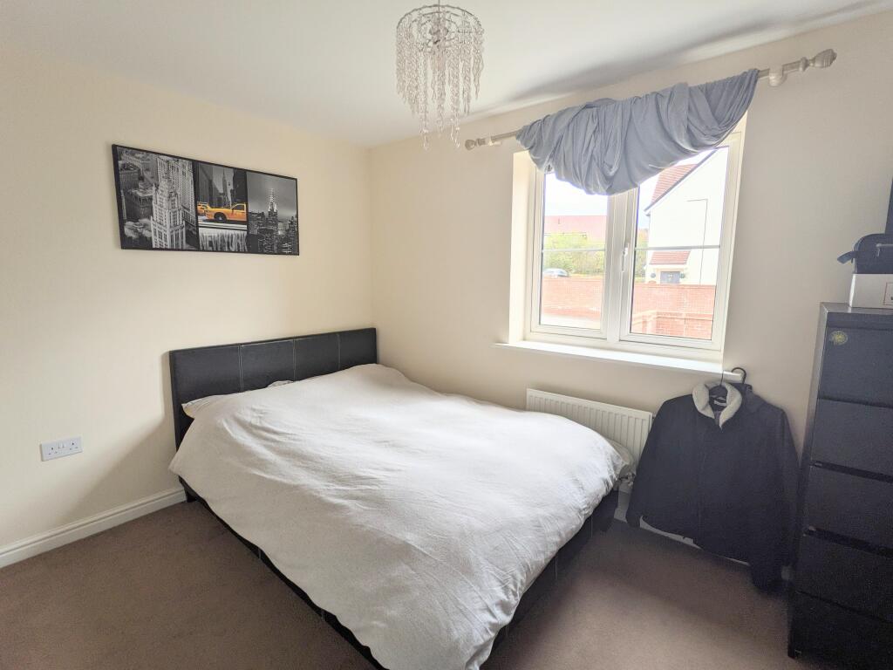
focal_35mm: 16
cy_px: 335
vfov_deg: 78.1
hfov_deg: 94.5
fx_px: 413
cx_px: 446
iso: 37
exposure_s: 1/179
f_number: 2.2
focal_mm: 2.22
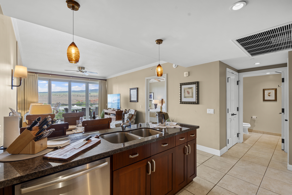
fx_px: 130
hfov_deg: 96.7
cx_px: 146
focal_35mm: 16
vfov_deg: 73.7
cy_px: 98
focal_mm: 16
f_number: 8
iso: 100
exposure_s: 1.6
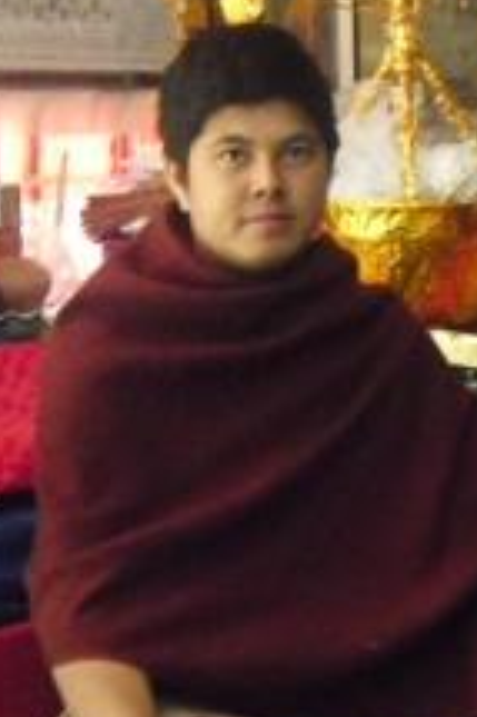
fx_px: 1553
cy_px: 414
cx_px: 564
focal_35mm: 78
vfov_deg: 26.0
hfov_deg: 16.8
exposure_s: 1/20
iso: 800
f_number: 3.1
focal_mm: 6.3
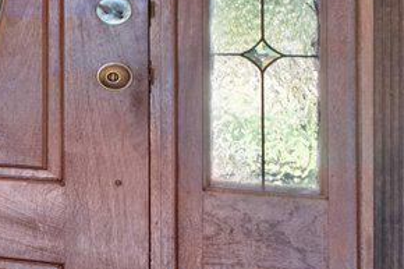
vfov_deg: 12.0
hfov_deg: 10.6
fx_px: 1267
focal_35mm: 113
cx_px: -883
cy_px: -8
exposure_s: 1/3
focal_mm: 16
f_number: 8
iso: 500
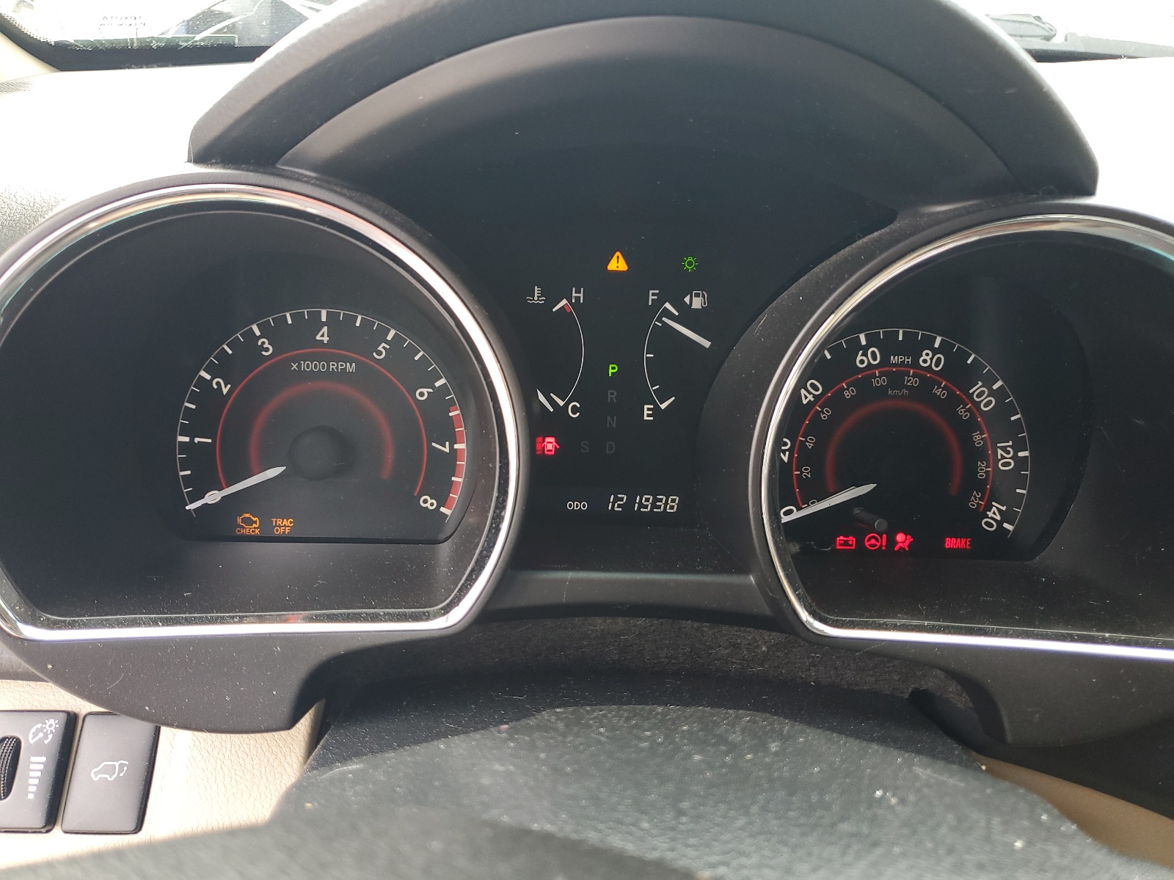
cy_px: 440
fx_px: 882
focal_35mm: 26
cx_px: 587
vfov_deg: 53.1
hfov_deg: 67.3
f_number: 1.5
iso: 64
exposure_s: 1/120
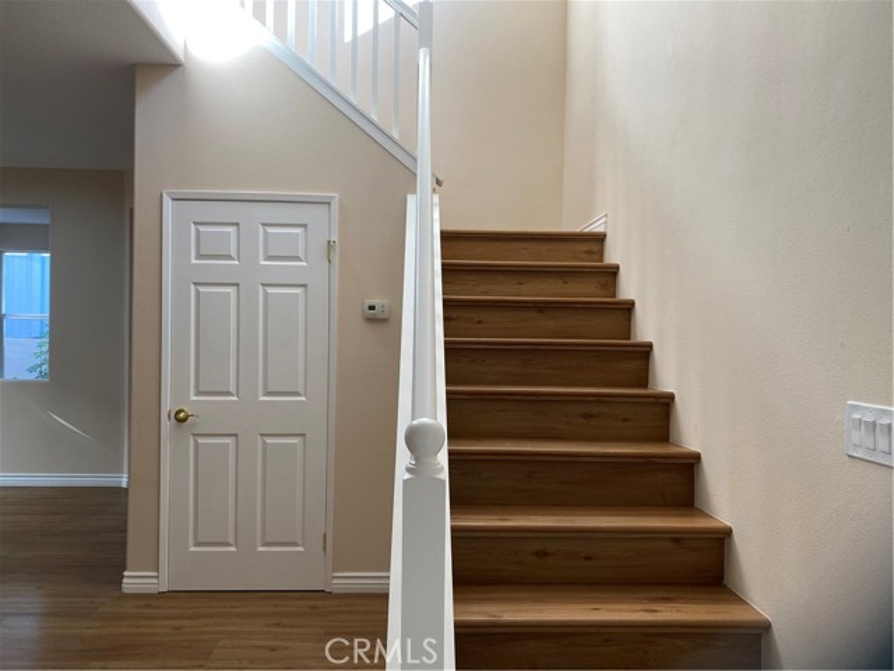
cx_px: 447
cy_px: 336
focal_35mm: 26
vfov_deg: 53.1
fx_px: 671
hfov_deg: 67.3
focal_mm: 4.25
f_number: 1.8
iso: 50
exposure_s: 1/120
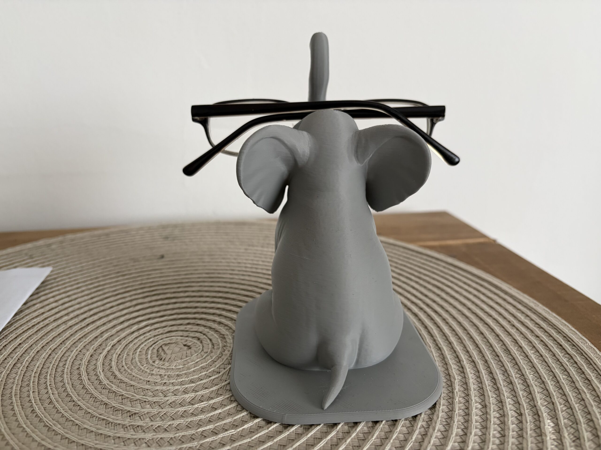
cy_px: 225
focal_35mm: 26
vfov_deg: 53.1
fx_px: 451
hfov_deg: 67.3
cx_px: 300
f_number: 1.6
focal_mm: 5.96
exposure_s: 1/60
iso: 160
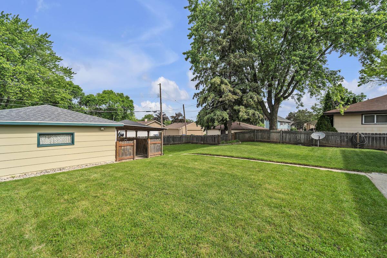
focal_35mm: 14
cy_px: 129
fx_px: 150
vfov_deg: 81.2
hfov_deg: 104.3
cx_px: 194
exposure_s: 1/500
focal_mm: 14
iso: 100
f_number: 9
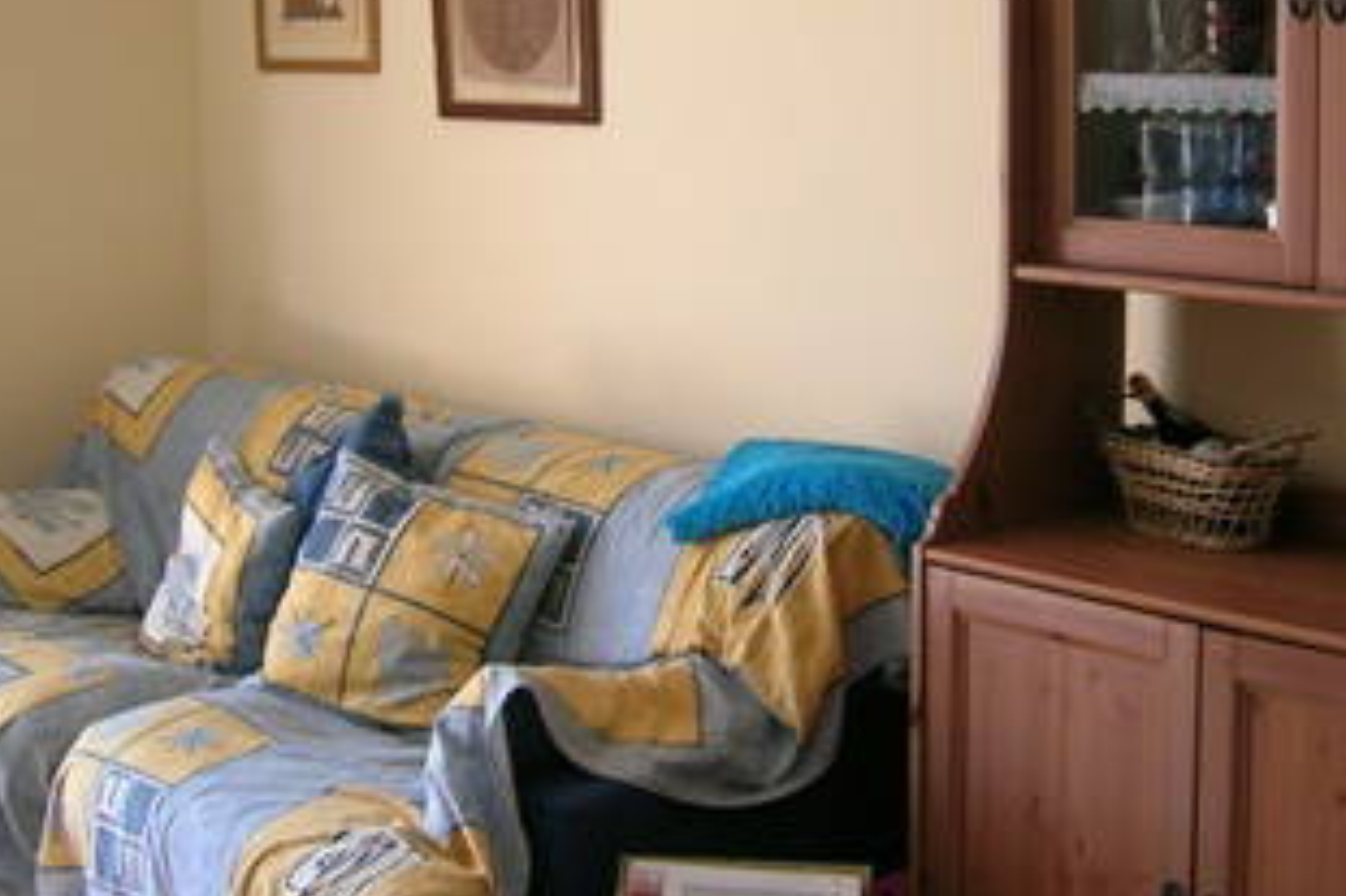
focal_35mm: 60
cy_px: 346
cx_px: 727
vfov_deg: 22.6
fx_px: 2242
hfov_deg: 33.4
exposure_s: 1/39.8
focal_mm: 5.4
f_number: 2.8
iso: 50
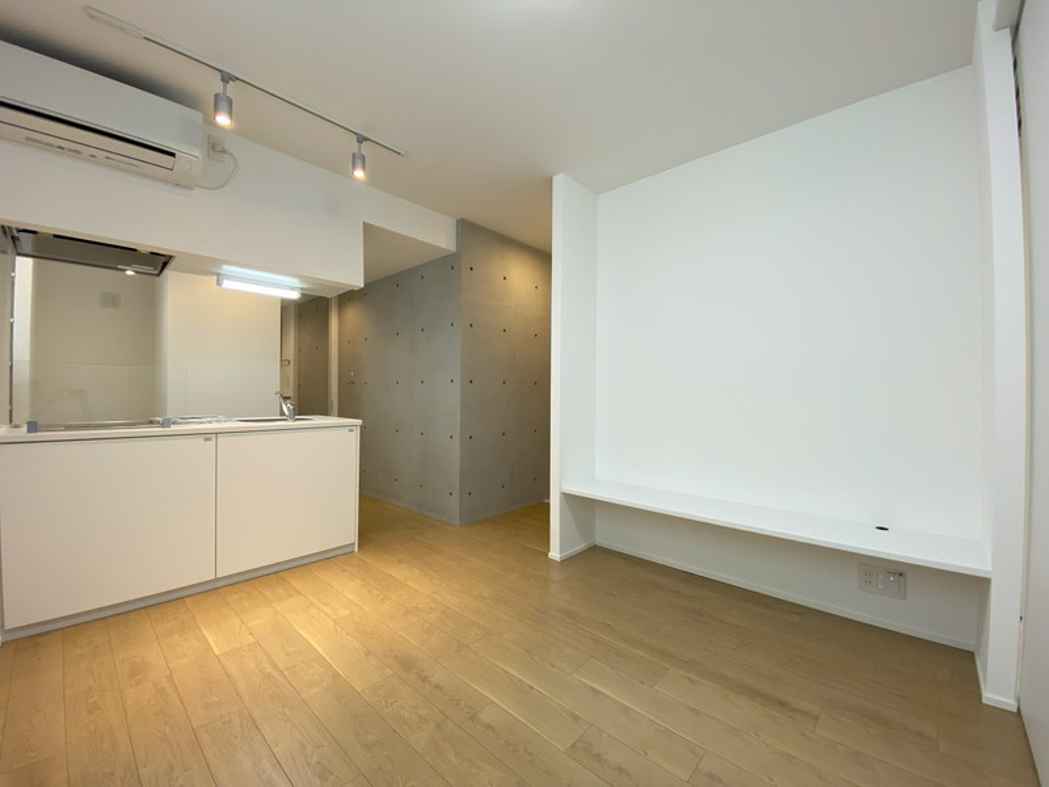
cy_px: 394
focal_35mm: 13
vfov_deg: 89.9
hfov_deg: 106.2
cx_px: 524
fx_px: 394
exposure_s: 1/100
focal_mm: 1.54
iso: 125
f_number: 2.4
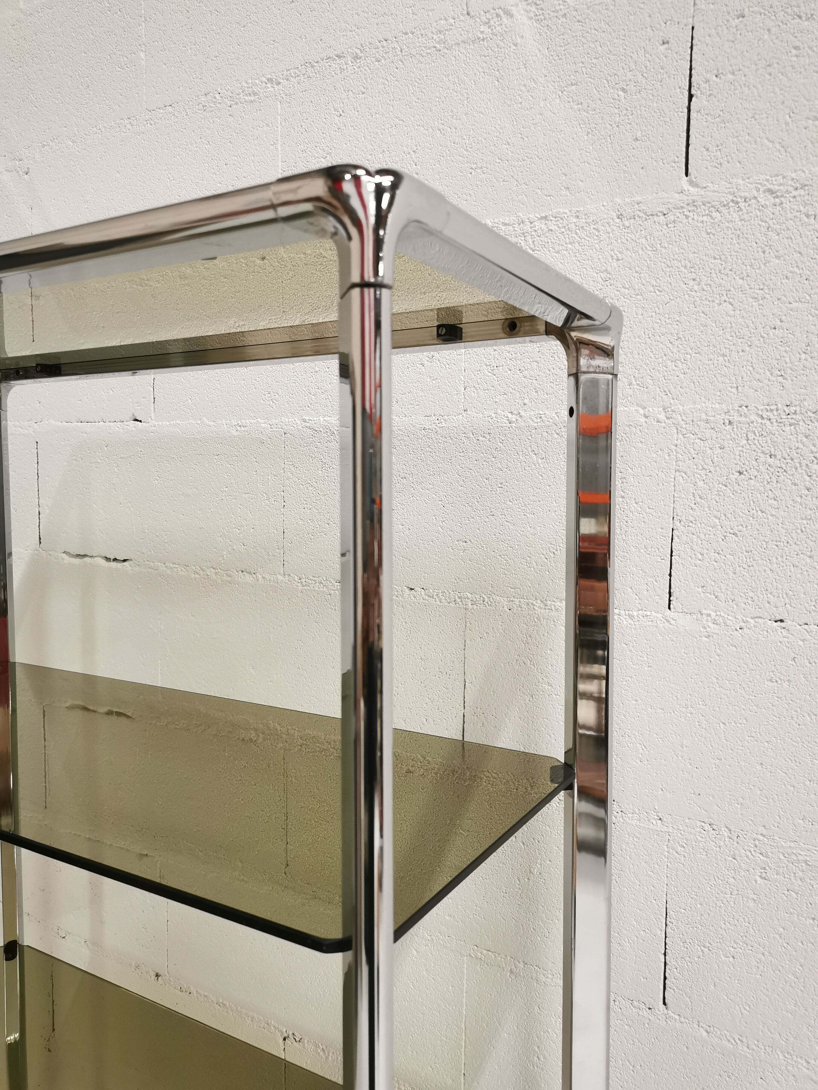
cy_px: 545
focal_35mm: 27
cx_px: 409
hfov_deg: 51.4
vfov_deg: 65.3
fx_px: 851
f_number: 1.8
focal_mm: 5.58
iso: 500
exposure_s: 1/33.3
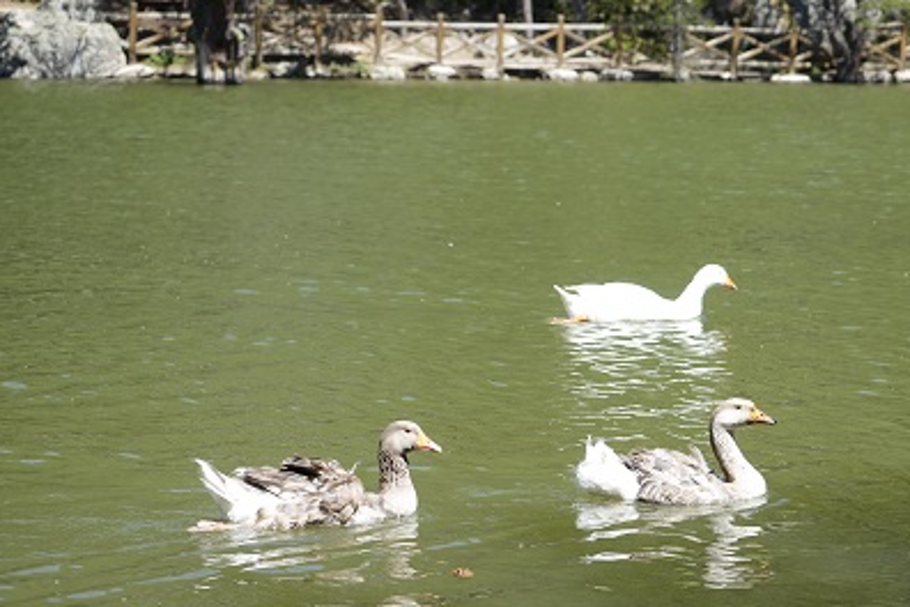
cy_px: 451
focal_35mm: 106
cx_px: 614
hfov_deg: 19.2
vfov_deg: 12.9
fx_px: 2679
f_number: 5
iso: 100
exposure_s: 1/250
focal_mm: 70
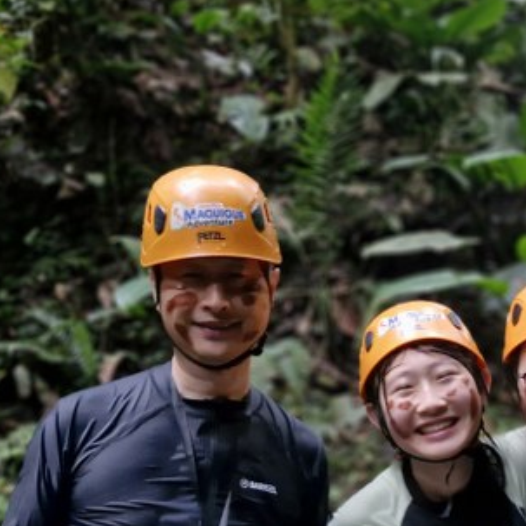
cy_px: 410
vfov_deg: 37.9
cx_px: 394
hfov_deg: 38.2
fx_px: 739
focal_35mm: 43
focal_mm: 5.54
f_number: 1.8
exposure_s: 1/120
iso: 500
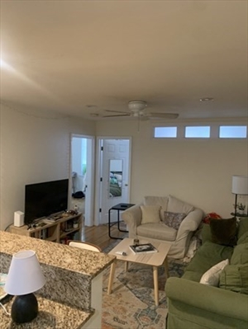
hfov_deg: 53.1
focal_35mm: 26
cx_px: 124
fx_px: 248
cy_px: 164
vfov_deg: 67.3
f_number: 1.8
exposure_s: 1/40
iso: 400
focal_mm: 4.25
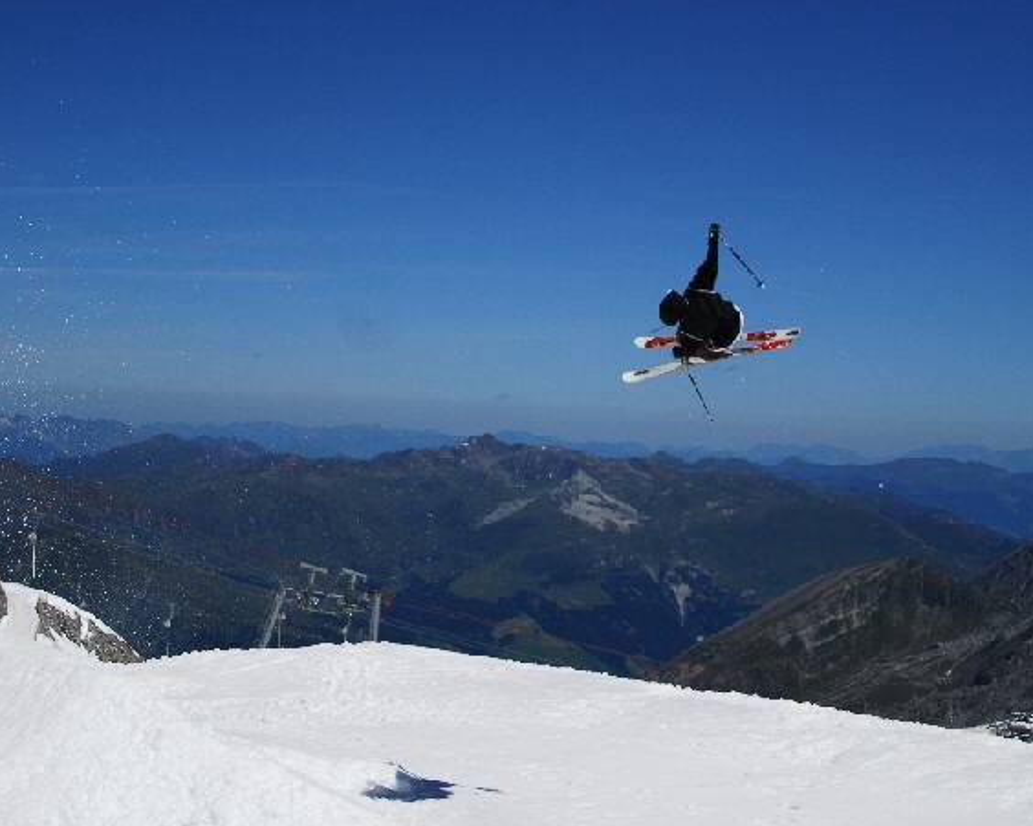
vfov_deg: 19.2
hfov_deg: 23.9
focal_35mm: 80
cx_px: 542
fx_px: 2445
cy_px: 413
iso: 100
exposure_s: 1/2000
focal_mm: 40
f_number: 5
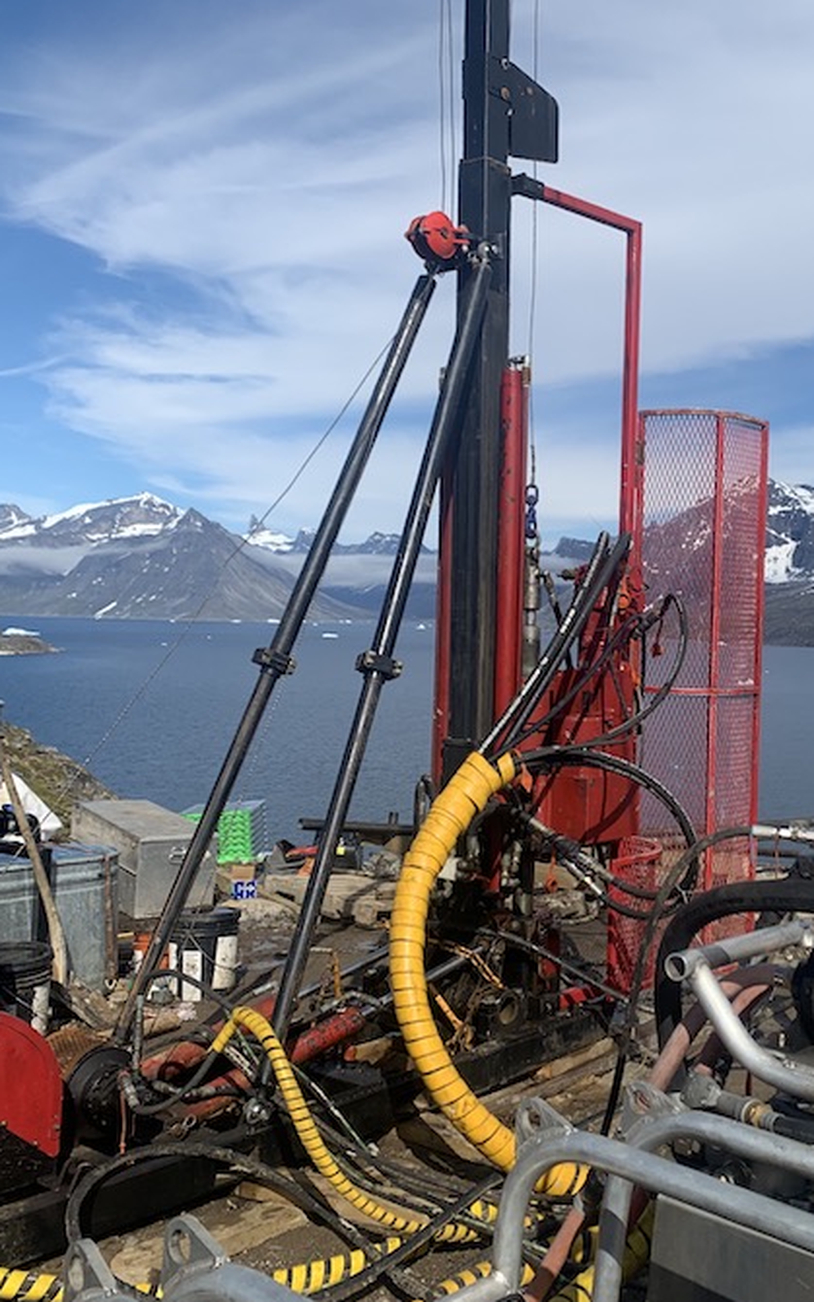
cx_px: 649
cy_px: 650
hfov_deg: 33.5
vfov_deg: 52.7
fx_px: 1313
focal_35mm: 37
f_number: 1.8
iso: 25
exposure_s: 1/3650
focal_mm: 4.25
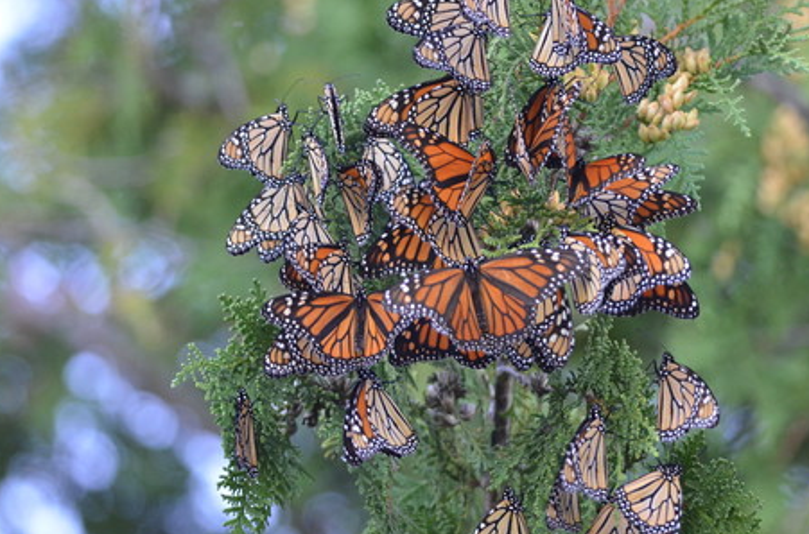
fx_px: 12975
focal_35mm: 579
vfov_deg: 2.4
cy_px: 271
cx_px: 465
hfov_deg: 3.6
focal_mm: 300
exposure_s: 1/400
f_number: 4
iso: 1600
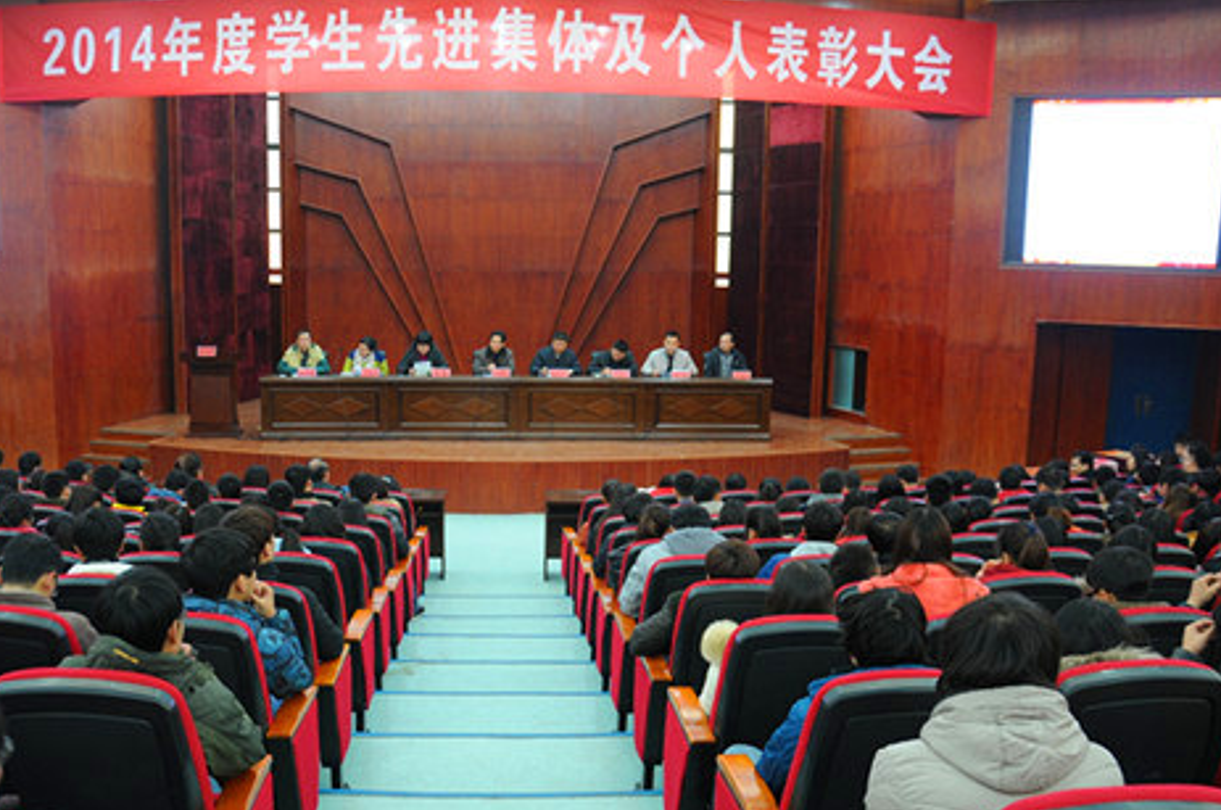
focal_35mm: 35
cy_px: 480
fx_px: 1185
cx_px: 522
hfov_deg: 54.3
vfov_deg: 37.6
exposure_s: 1/15
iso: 400
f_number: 3.5
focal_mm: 18
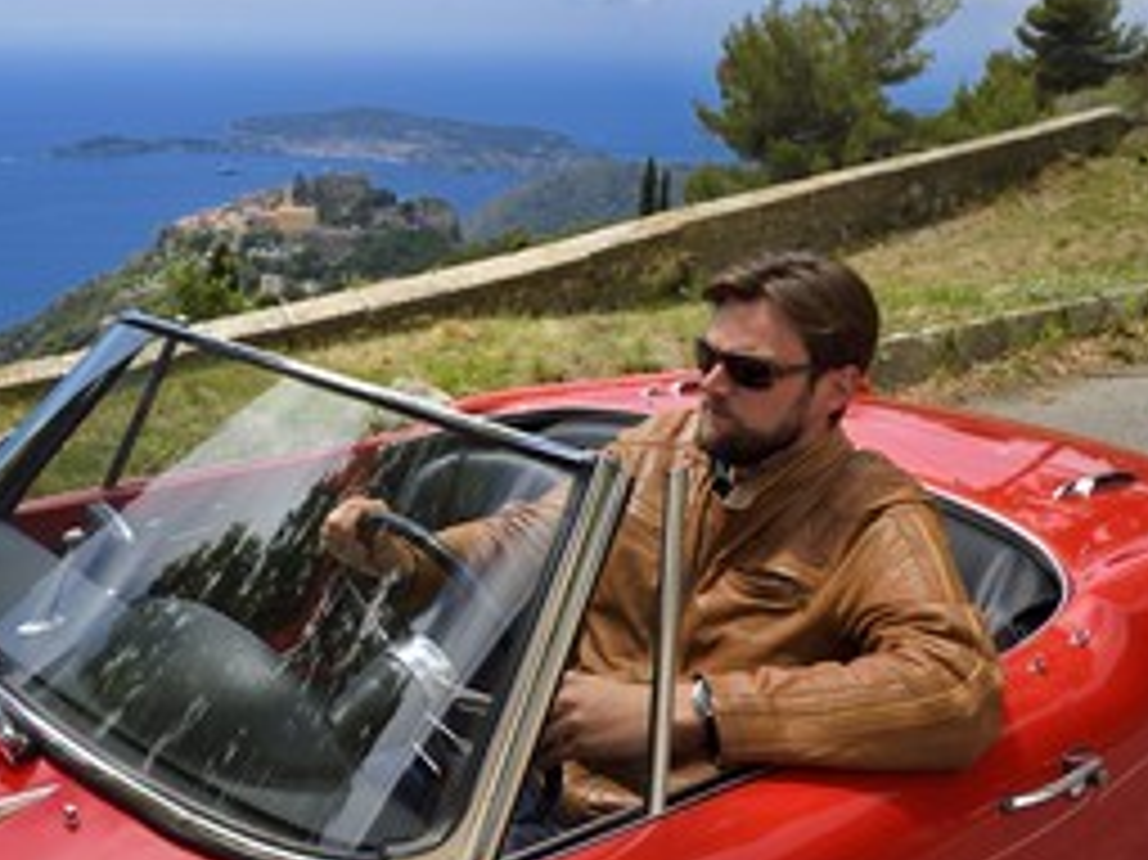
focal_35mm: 38
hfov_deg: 47.7
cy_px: 459
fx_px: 1260
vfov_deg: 37.7
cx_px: 333
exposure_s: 1/640
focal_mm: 24
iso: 200
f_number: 8
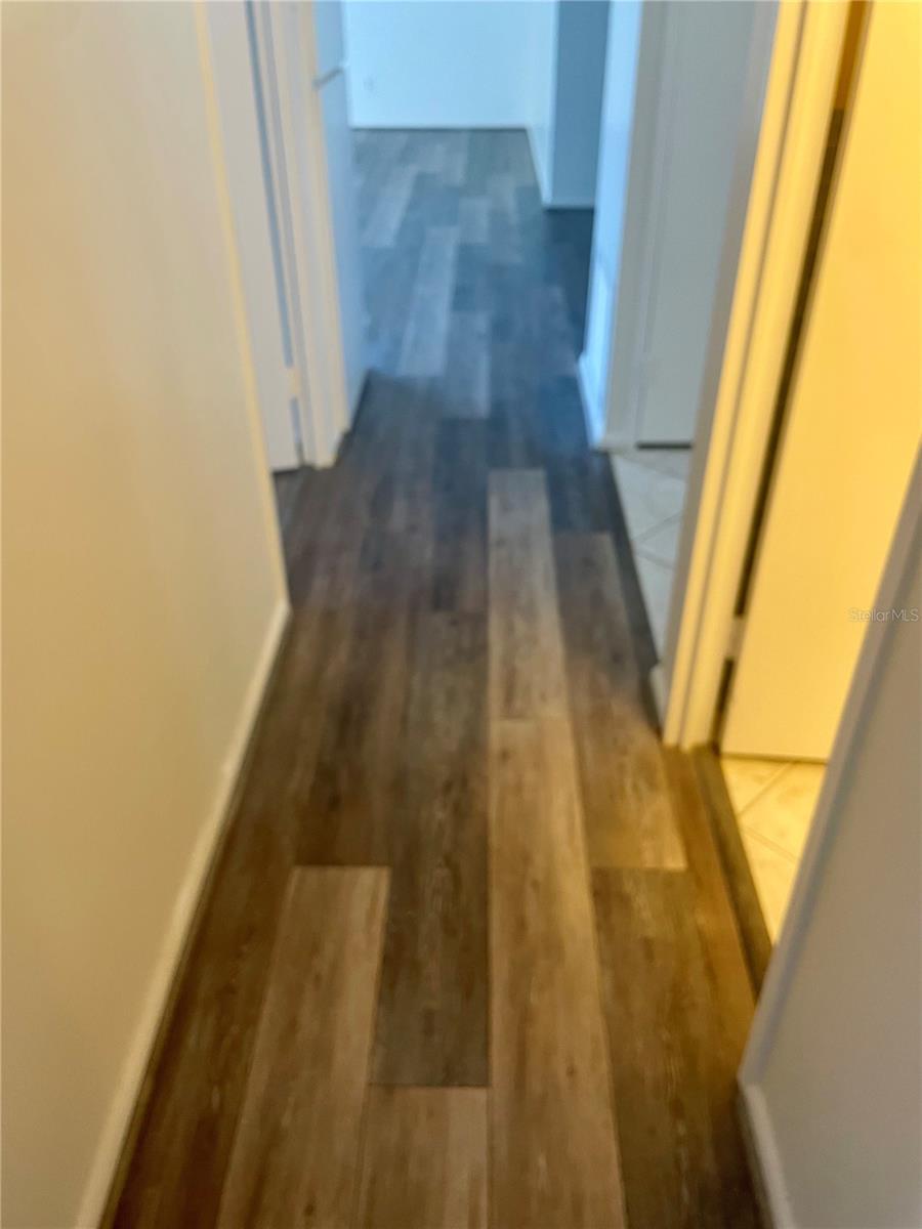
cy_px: 614
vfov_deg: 67.3
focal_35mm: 26
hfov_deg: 53.1
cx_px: 461
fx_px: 923
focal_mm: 4.2
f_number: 1.6
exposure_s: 1/60
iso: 125
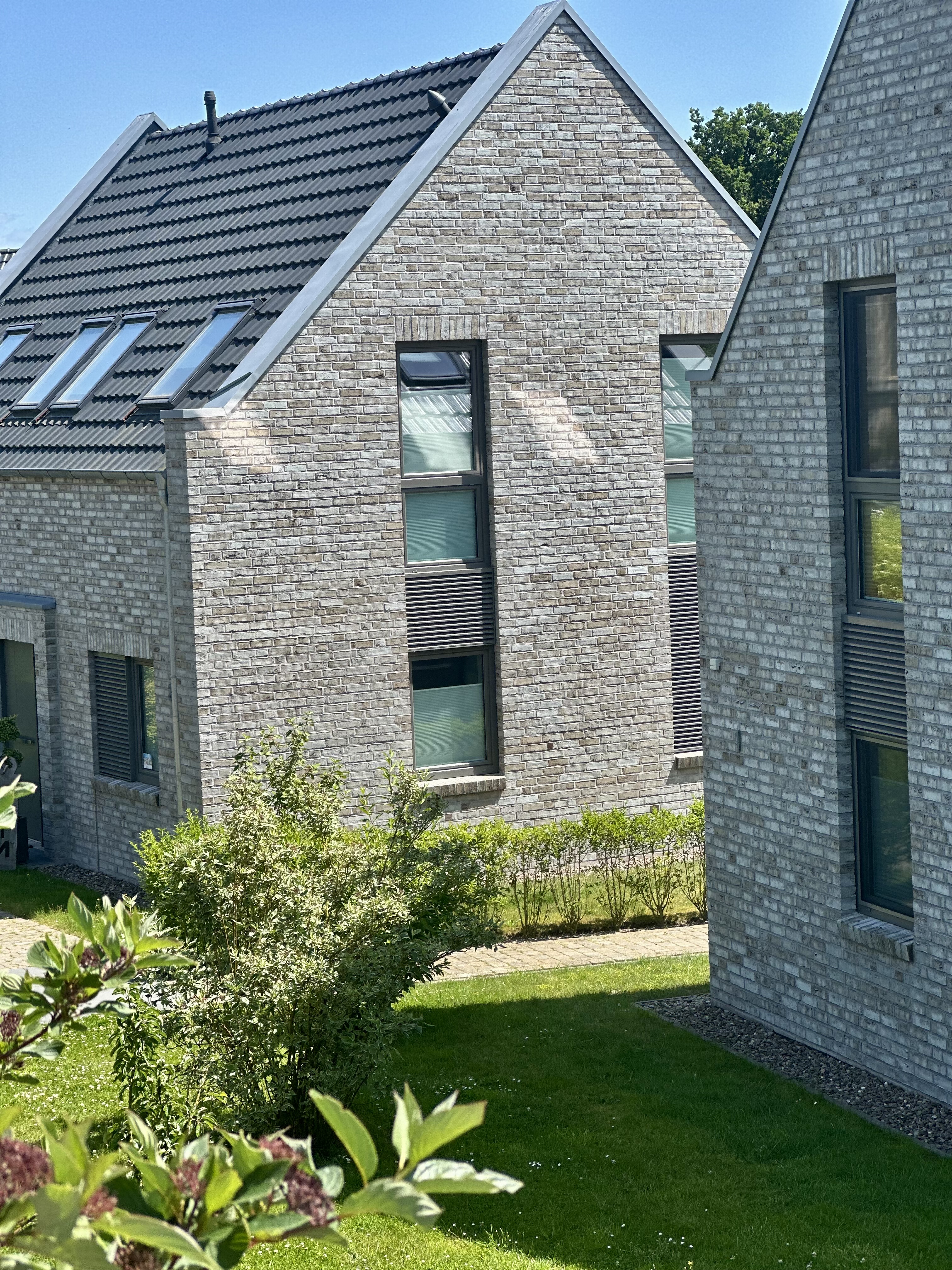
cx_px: 476
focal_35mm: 77
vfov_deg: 25.3
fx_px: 2824
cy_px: 635
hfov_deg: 19.1
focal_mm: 9
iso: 32
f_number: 2.8
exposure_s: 1/412
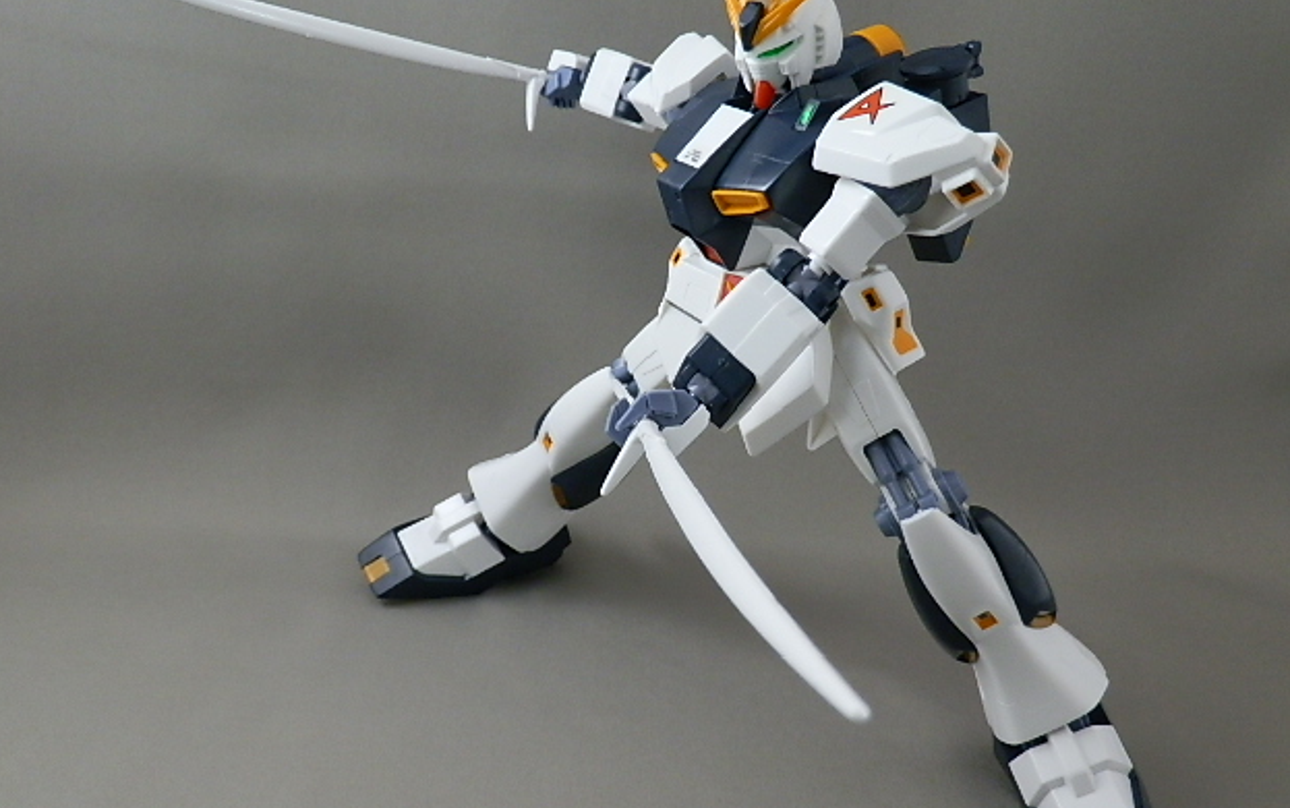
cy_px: 408
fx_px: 1301
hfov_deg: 52.7
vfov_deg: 34.5
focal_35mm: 37
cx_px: 648
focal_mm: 6.17
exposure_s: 1/13
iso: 200
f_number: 3.5
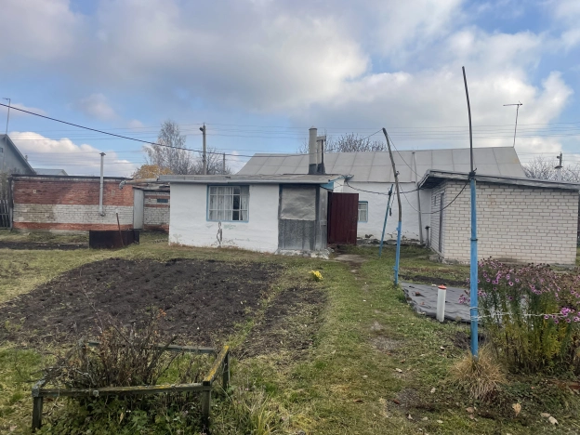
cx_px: 290
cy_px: 218
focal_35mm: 26
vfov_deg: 53.1
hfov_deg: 67.3
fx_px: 436
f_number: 1.6
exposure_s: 1/1770
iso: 32
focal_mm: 4.2
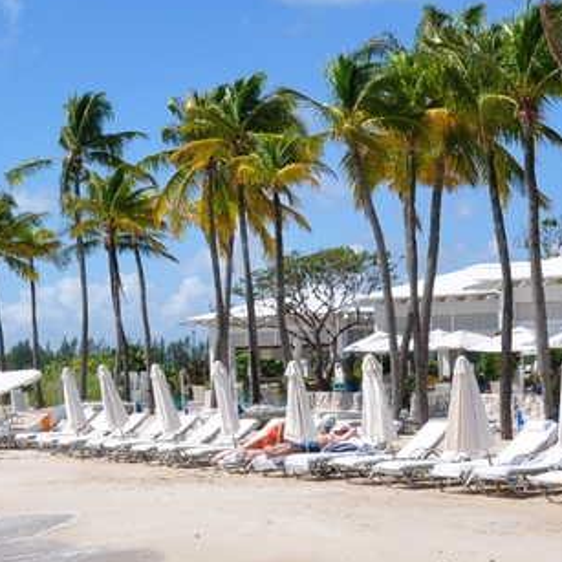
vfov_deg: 19.3
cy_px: 331
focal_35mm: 90
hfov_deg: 18.8
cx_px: 7
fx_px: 1653
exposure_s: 1/400
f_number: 11
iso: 200
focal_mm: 18
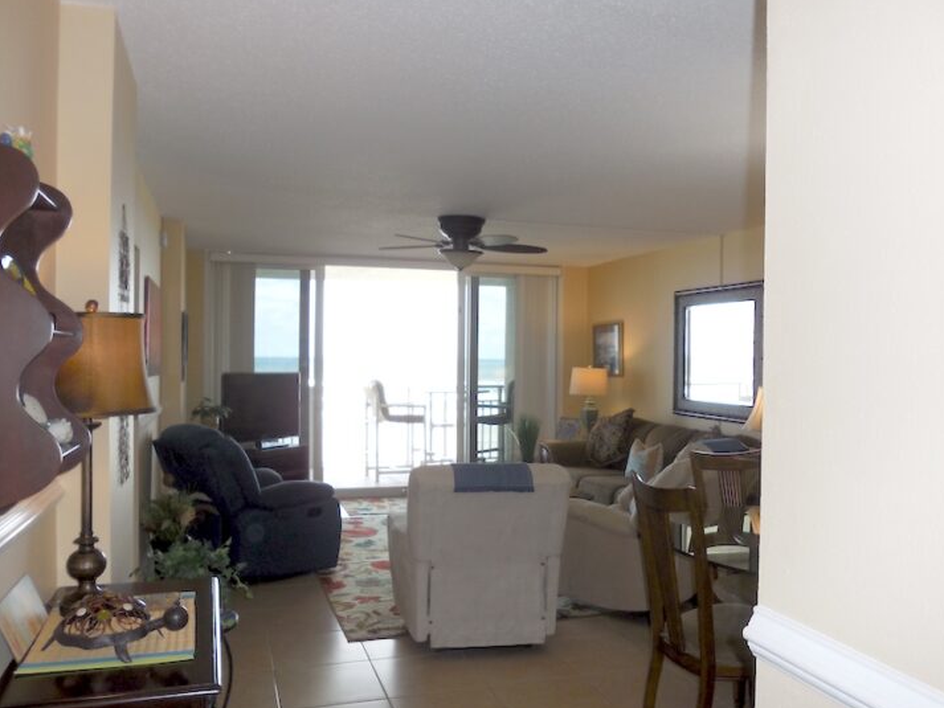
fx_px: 764
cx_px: 463
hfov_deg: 63.4
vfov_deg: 49.8
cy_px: 365
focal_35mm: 28
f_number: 3.5
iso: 125
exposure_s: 1/125
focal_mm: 4.6
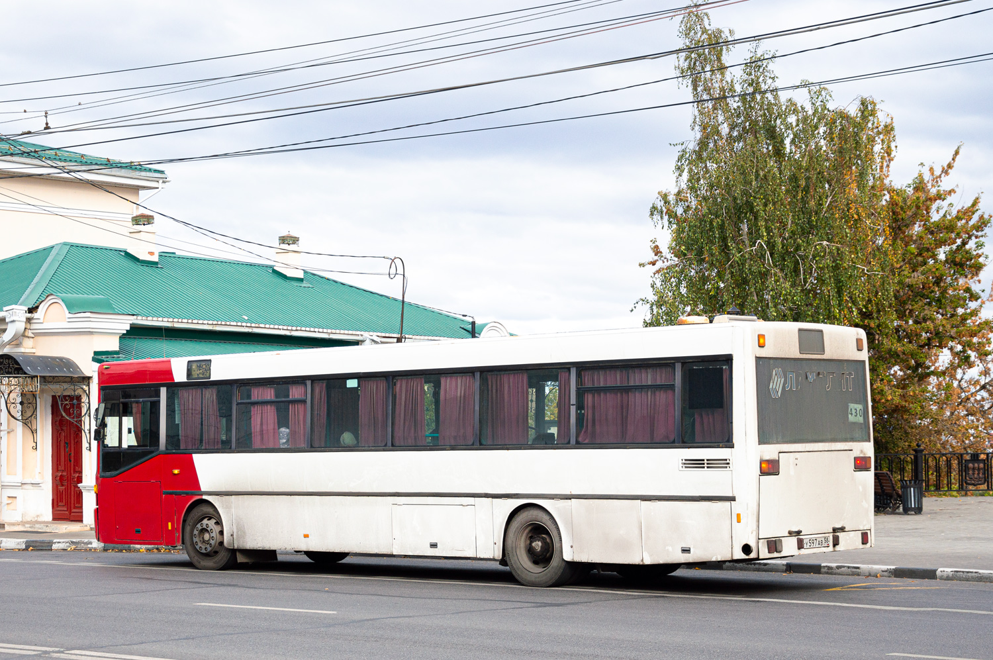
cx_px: 496
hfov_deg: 35.1
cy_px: 330
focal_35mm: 57
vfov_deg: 23.7
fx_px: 1571
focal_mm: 38
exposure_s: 1/500
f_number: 5.6
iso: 100
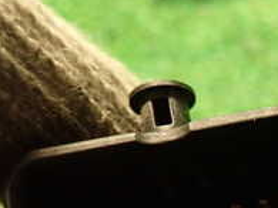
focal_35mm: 77
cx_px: 356
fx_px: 618
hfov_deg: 22.7
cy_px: 245
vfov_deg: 18.2
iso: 640
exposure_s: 1/30
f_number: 2
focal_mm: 4.5
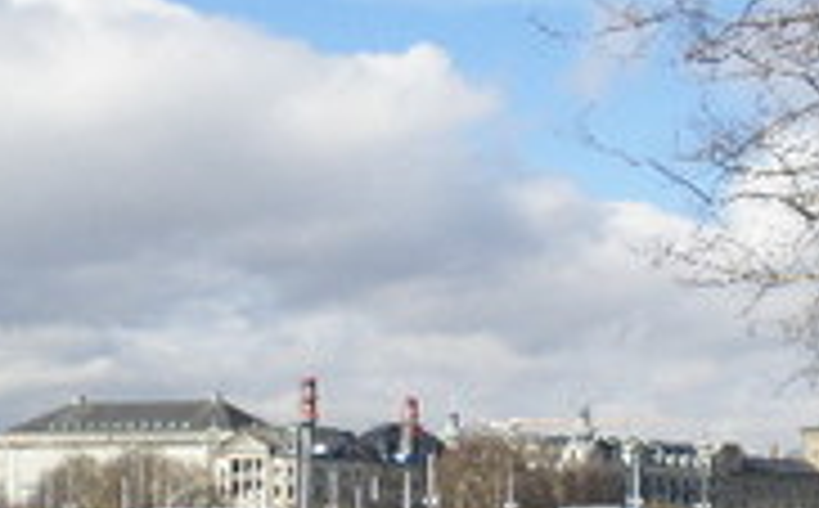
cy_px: 456
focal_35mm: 97
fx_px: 2161
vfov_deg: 13.3
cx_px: 556
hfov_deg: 21.4
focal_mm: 6.6
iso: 64
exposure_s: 1/125
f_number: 10
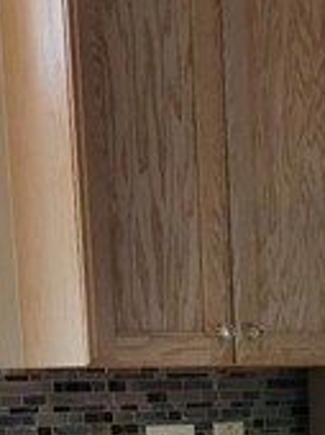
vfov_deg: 18.6
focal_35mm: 98
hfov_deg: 14.4
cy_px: 566
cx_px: 438
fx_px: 1230
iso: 320
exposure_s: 1/40
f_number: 1.8
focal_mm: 5.4
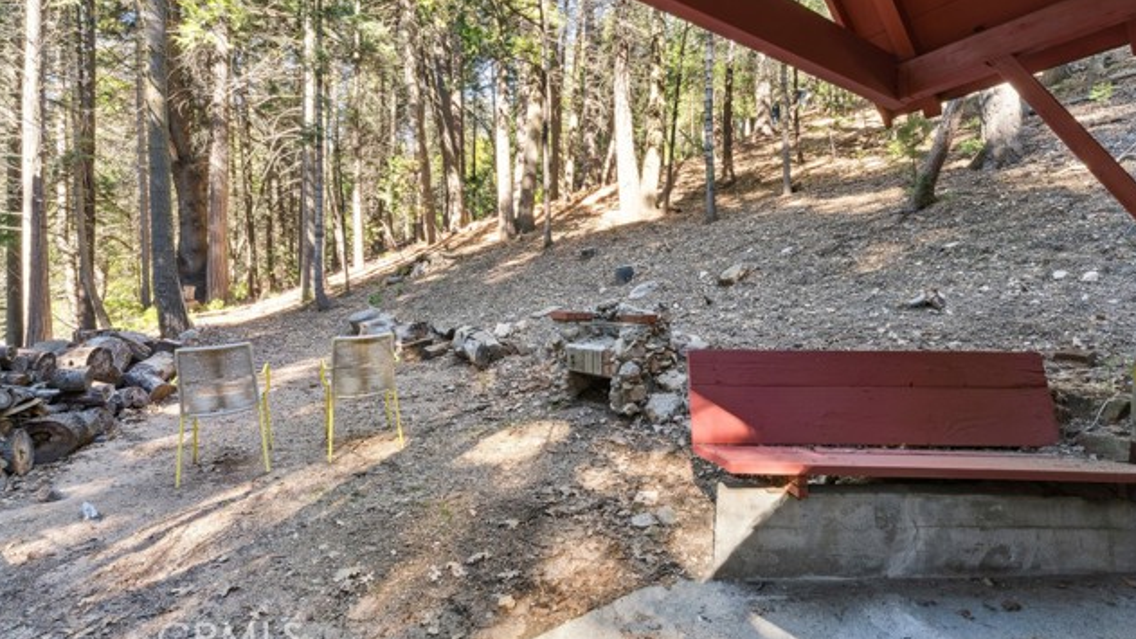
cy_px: 280
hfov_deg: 94.9
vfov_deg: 62.8
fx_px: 522
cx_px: 569
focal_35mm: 17
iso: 100
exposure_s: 1/1.25
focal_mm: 16.3
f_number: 22
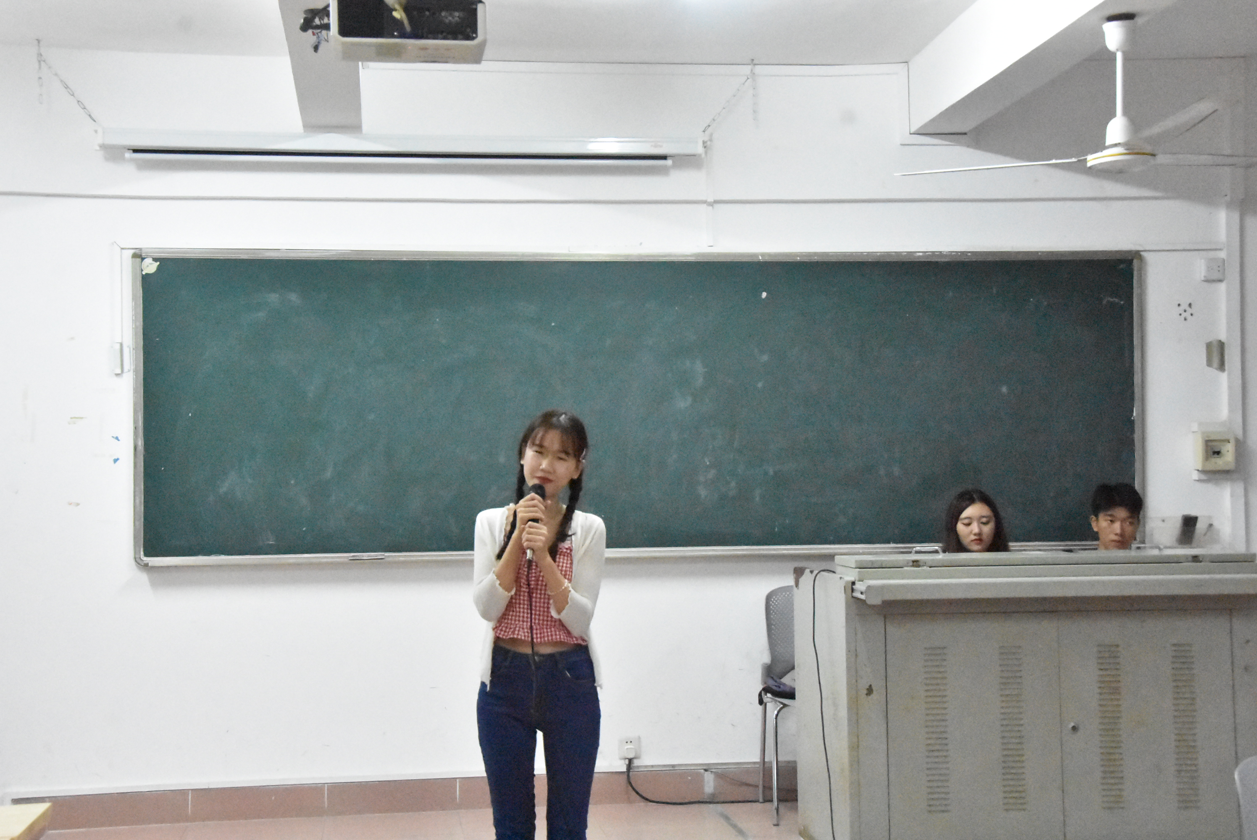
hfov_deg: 37.8
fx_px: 1834
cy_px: 420
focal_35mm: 52
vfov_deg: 25.8
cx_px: 628
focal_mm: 35
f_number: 9.5
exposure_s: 1/90
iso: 25600
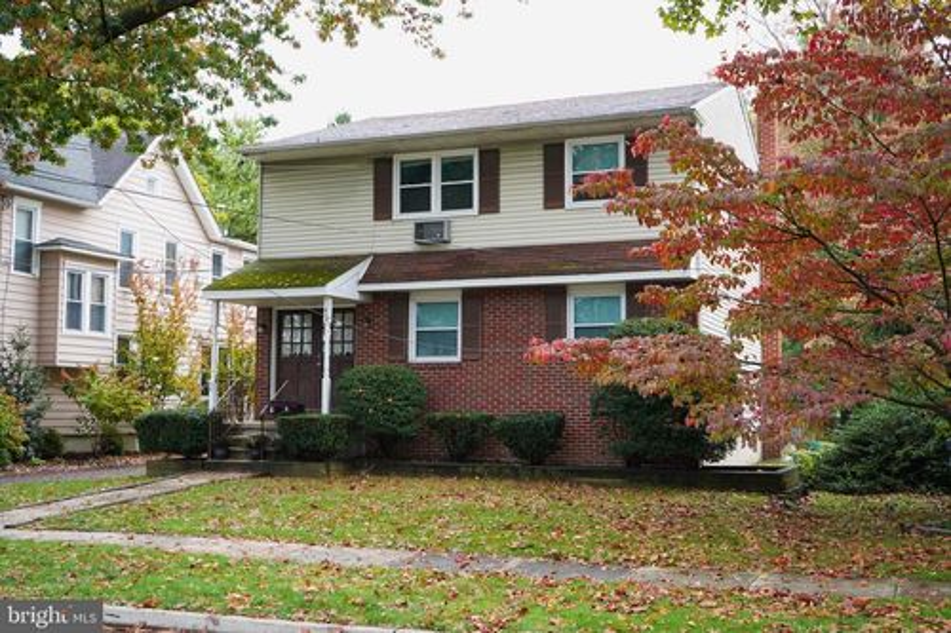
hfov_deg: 47.4
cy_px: 316
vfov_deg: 32.6
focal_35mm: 41
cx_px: 476
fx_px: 1083
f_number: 5
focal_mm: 41
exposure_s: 1/80
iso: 200
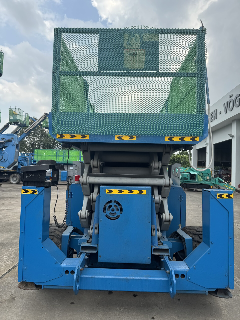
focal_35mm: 24
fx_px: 222
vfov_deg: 71.6
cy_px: 160
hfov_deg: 56.8
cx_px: 120
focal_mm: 6.76
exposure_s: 1/1456
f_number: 1.78
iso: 80
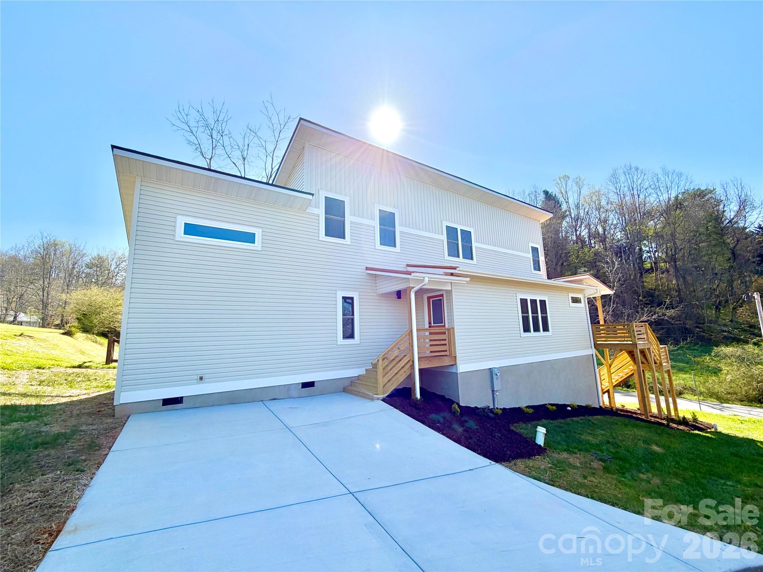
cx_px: 382
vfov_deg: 85.7
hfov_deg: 102.1
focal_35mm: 14
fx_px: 309
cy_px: 286
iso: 25
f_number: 2.2
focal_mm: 2.22
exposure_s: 1/928
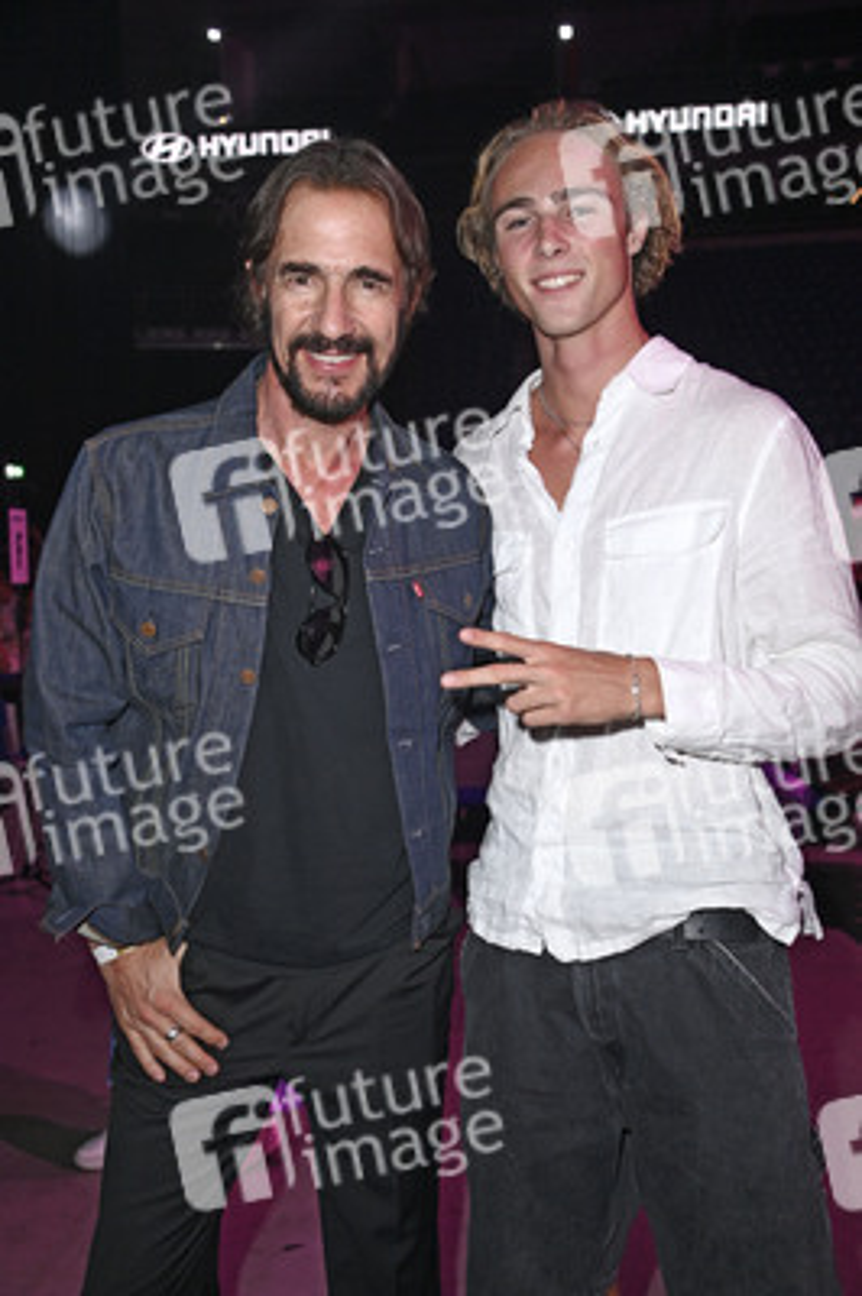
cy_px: 648
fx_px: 1439
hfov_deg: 33.3
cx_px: 431
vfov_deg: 48.5
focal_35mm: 40
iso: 1600
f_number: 5.6
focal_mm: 40
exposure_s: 1/160
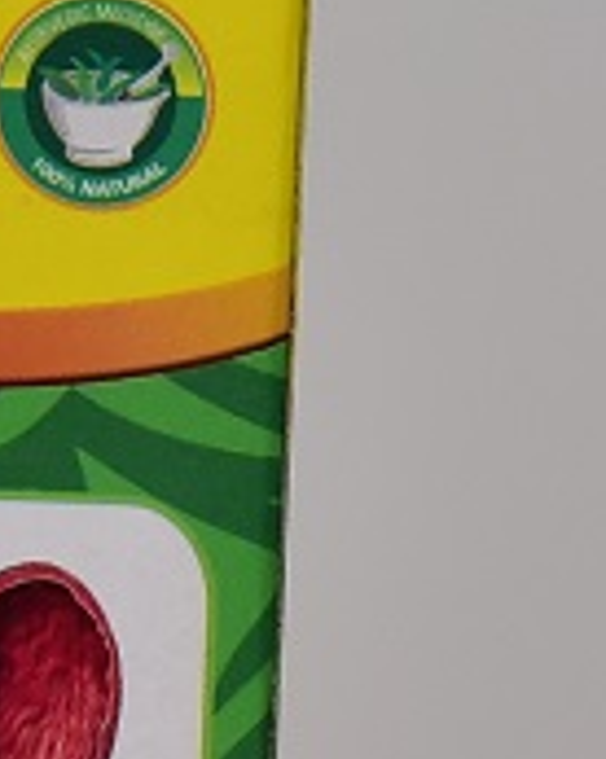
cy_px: 399
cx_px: -18
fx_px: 5457
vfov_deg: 8.0
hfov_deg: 6.3
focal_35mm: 243
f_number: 5.6
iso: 1600
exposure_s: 1/160
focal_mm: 85
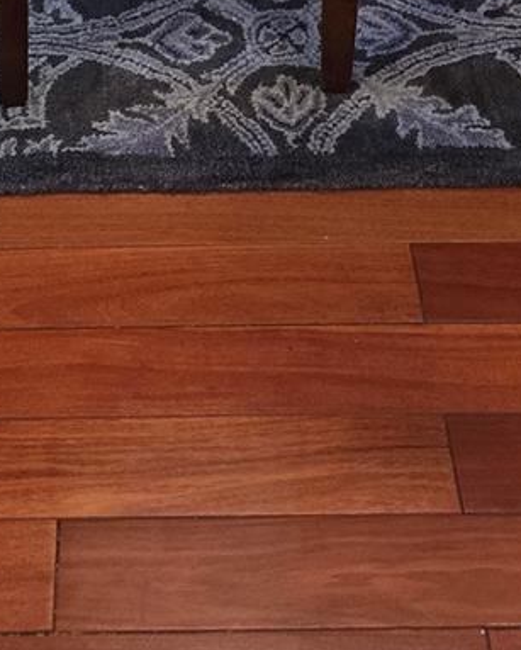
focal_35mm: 90
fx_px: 1733
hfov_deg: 17.1
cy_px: -613
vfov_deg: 16.6
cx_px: 165
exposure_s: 1/120
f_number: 1.7
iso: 640
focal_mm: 6.3
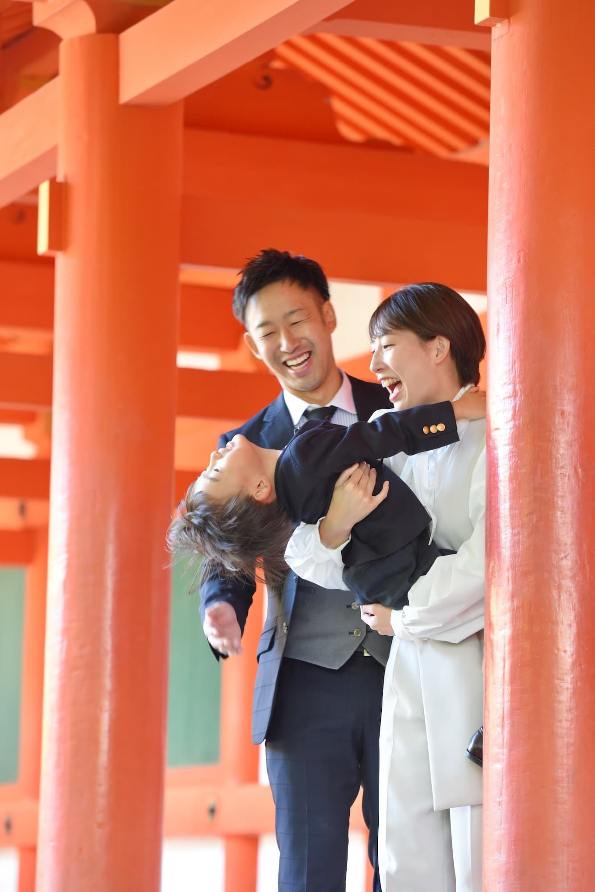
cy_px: 446
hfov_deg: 8.3
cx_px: 298
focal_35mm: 165
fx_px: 4089
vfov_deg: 12.5
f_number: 5
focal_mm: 165
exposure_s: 1/125
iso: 2000
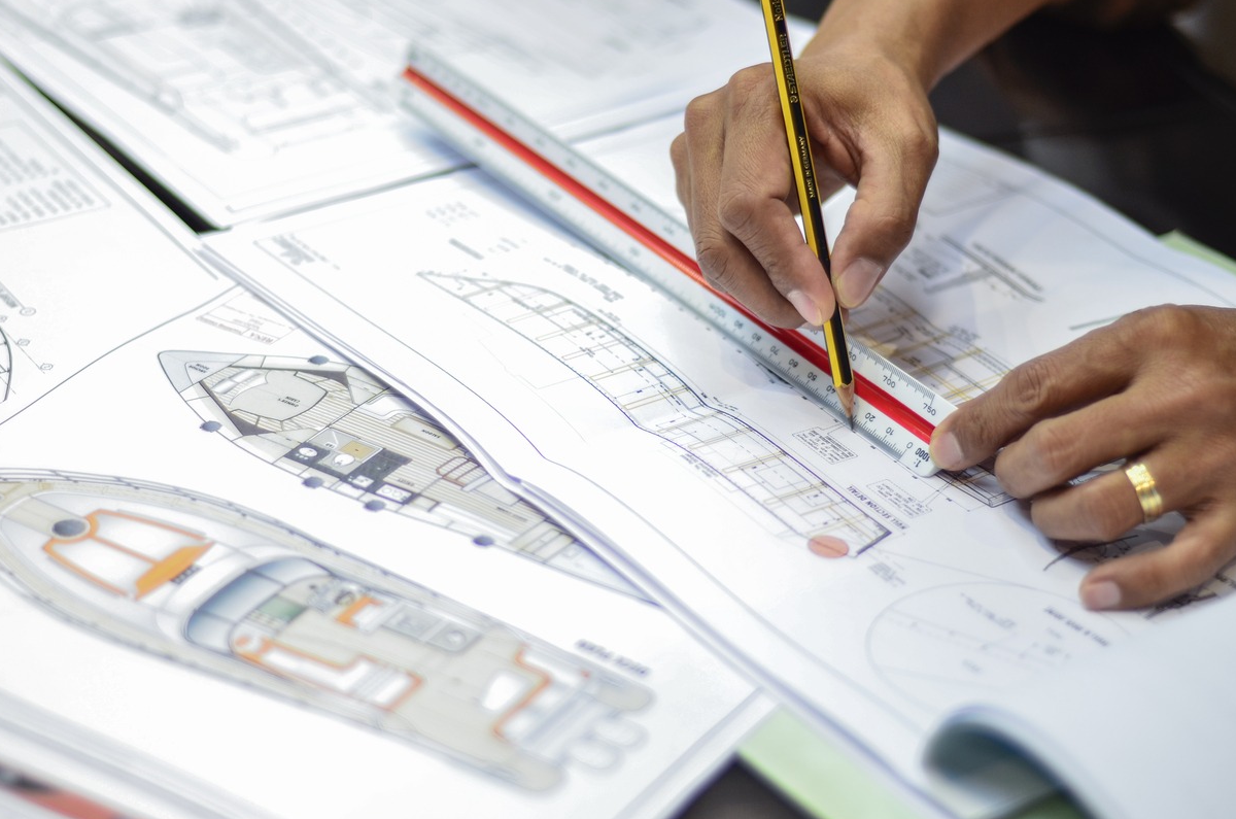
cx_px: 622
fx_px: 2638
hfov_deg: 26.4
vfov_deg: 17.6
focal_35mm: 77
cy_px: 408
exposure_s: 1/80
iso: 250
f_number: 1.8
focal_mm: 50
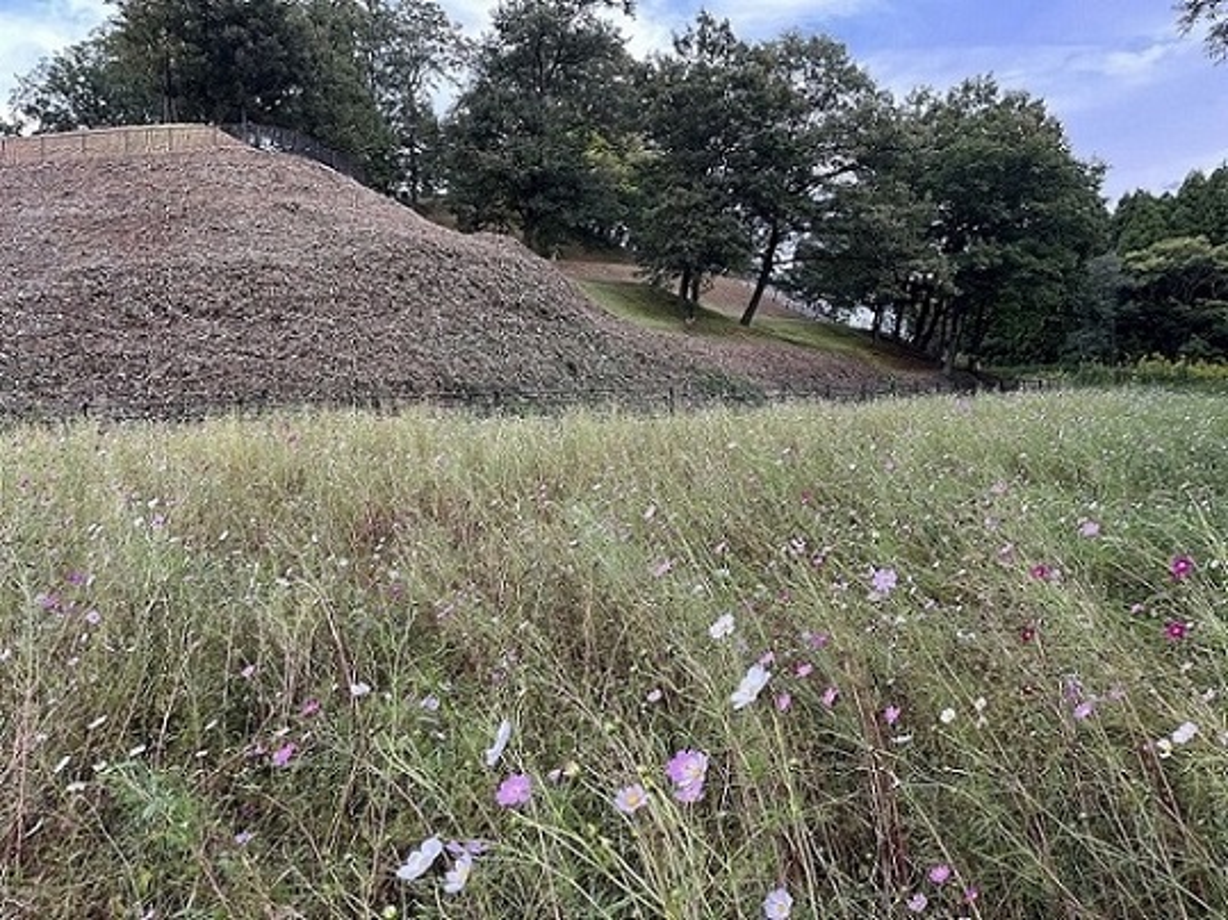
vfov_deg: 53.0
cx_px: 614
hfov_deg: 67.3
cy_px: 460
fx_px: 922
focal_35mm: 26
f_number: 1.6
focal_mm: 5.1
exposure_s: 1/258
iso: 50
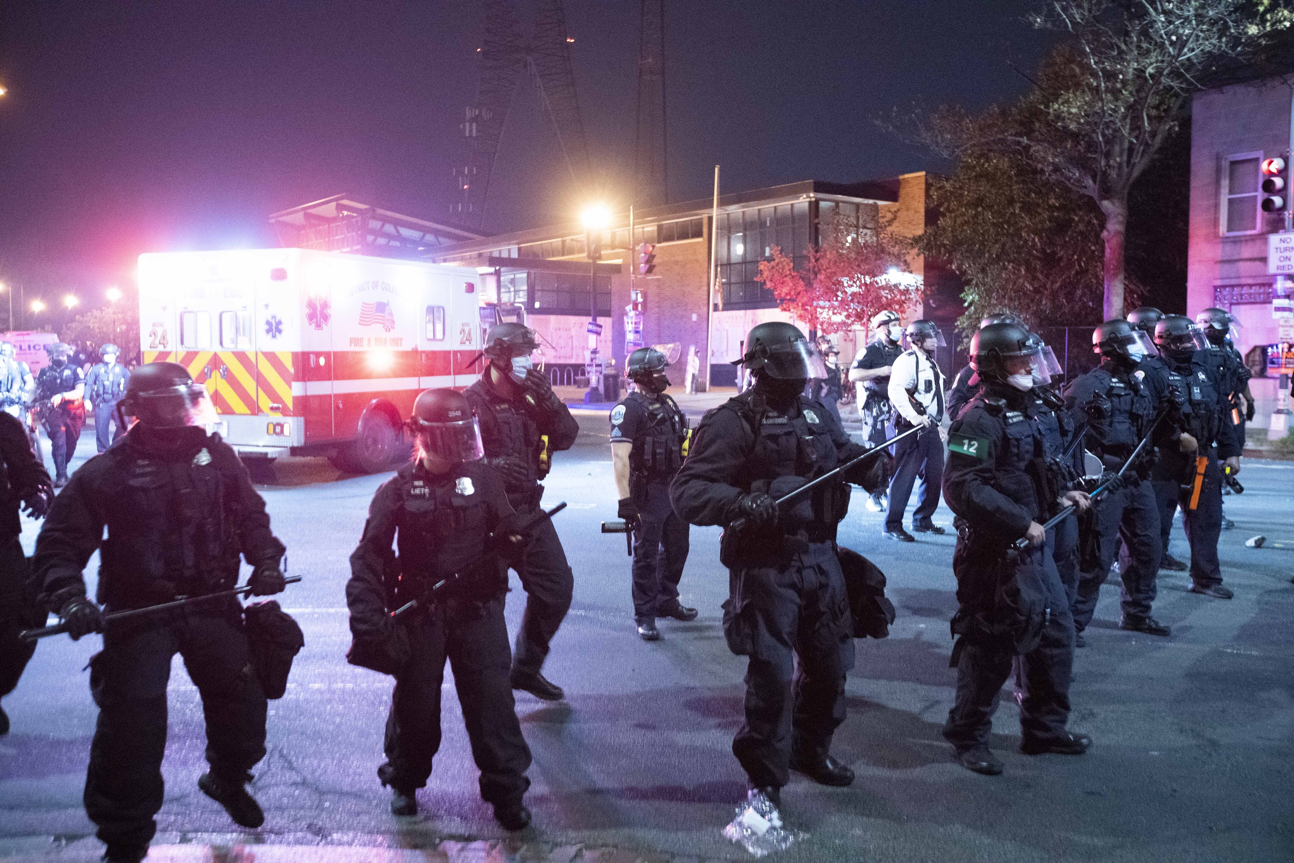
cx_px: 647
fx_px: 1186
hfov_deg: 57.2
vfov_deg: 40.0
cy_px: 432
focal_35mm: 33
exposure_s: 1/80
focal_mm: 33
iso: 10000
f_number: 3.5
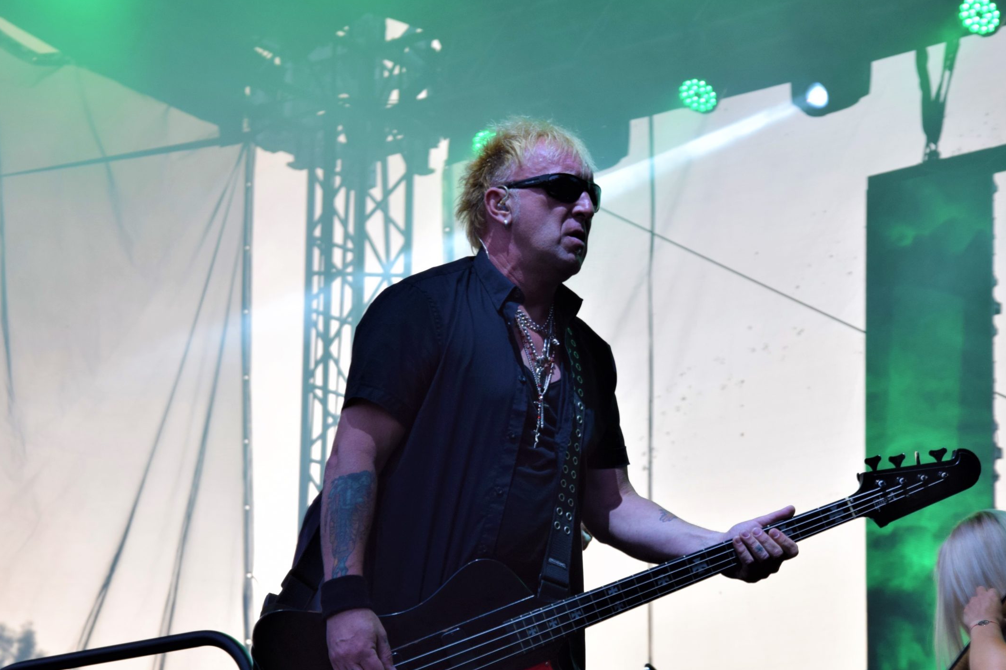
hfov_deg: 17.1
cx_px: 521
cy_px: 403
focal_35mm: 120
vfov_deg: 11.4
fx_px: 3353
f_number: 8
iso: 400
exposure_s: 1/160
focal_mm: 66
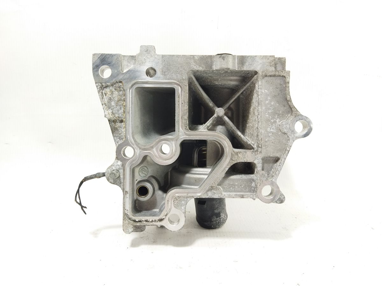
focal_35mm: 27
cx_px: 191
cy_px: 143
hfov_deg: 65.3
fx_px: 298
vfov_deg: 51.4
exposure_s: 1/50
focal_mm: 4.71
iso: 126
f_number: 1.79
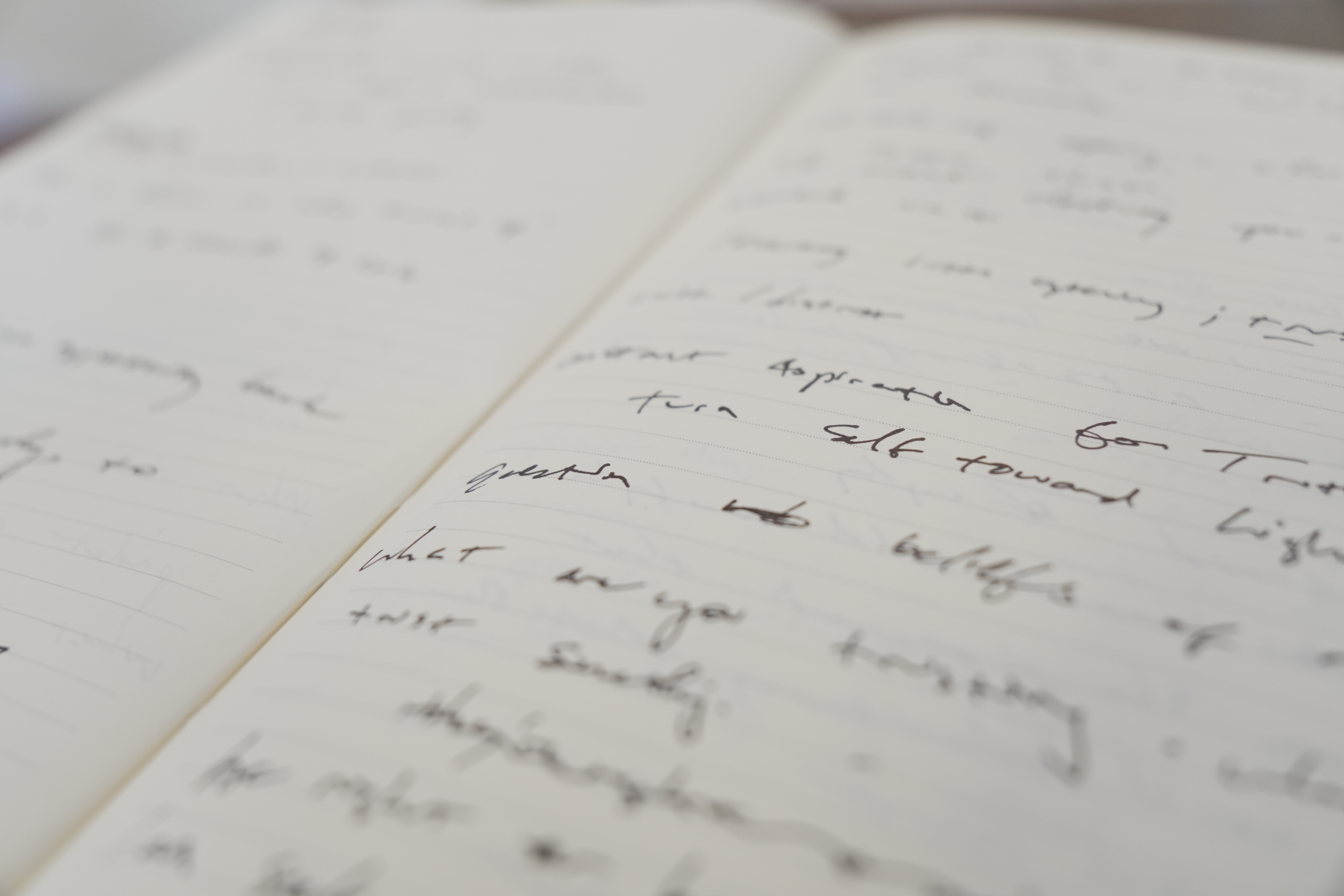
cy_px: 448
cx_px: 672
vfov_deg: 36.9
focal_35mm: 36
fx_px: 1344
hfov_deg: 53.1
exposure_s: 1/60
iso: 800
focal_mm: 24
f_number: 2.8
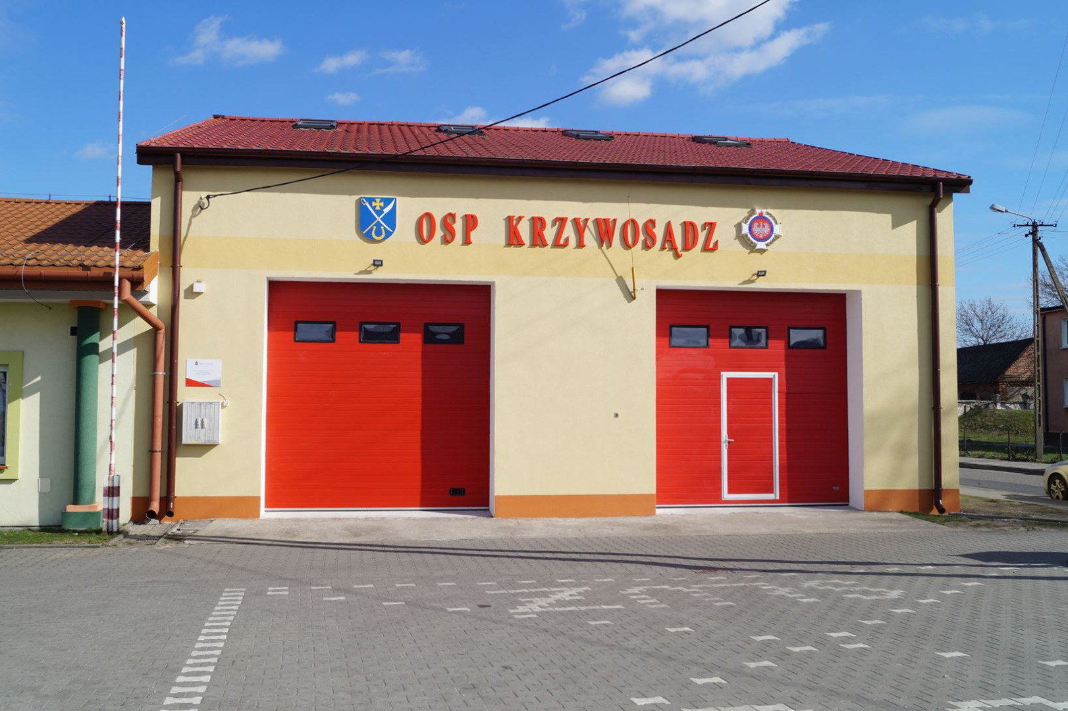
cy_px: 356
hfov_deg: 53.2
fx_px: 1068
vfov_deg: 36.8
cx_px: 534
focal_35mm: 36
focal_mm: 24
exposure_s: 1/250
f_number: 10
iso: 100
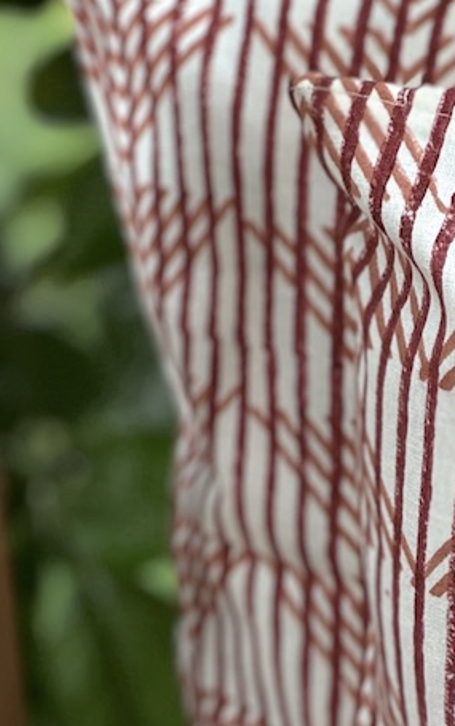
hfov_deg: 6.4
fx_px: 4041
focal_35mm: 204
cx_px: 678
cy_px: 710
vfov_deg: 10.2
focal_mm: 9
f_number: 2.8
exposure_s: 1/99
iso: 50
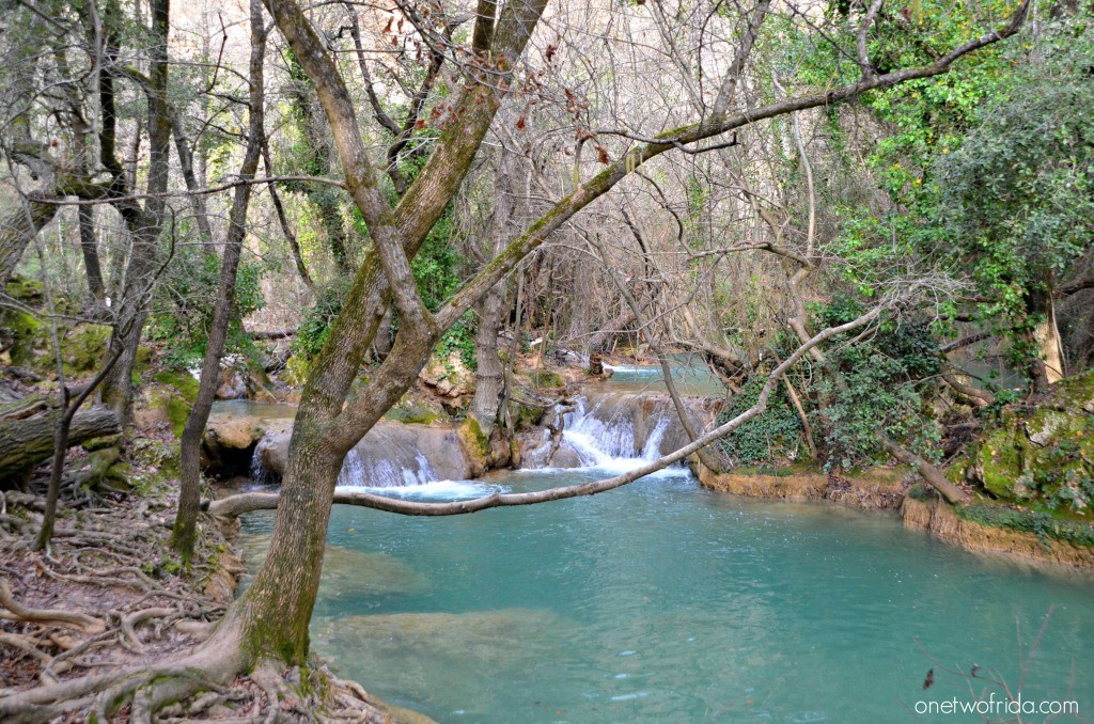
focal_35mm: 30
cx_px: 547
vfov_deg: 43.4
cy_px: 362
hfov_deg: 62.0
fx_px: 910
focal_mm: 20
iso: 400
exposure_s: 1/125
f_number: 5.6
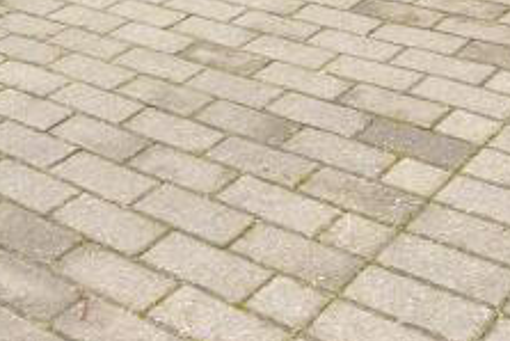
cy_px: -399
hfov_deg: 25.5
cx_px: 101
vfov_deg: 13.9
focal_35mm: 78
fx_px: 1106
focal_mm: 11.5
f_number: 8
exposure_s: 1/15
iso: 160
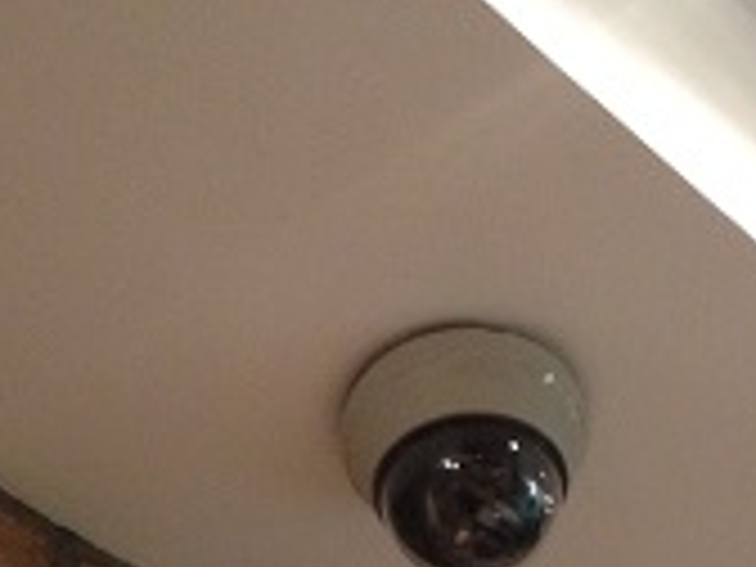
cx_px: 477
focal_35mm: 102
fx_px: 2228
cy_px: 576
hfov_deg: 19.2
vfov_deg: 14.3
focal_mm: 4.28
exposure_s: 1/20
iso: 250
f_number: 2.4
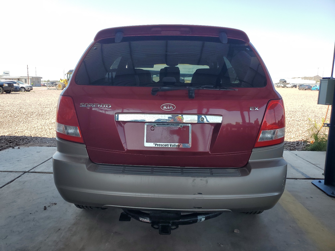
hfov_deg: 67.3
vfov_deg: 53.1
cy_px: 126
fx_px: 252
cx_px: 168
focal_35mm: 26
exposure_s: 1/909
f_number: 1.5
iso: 50
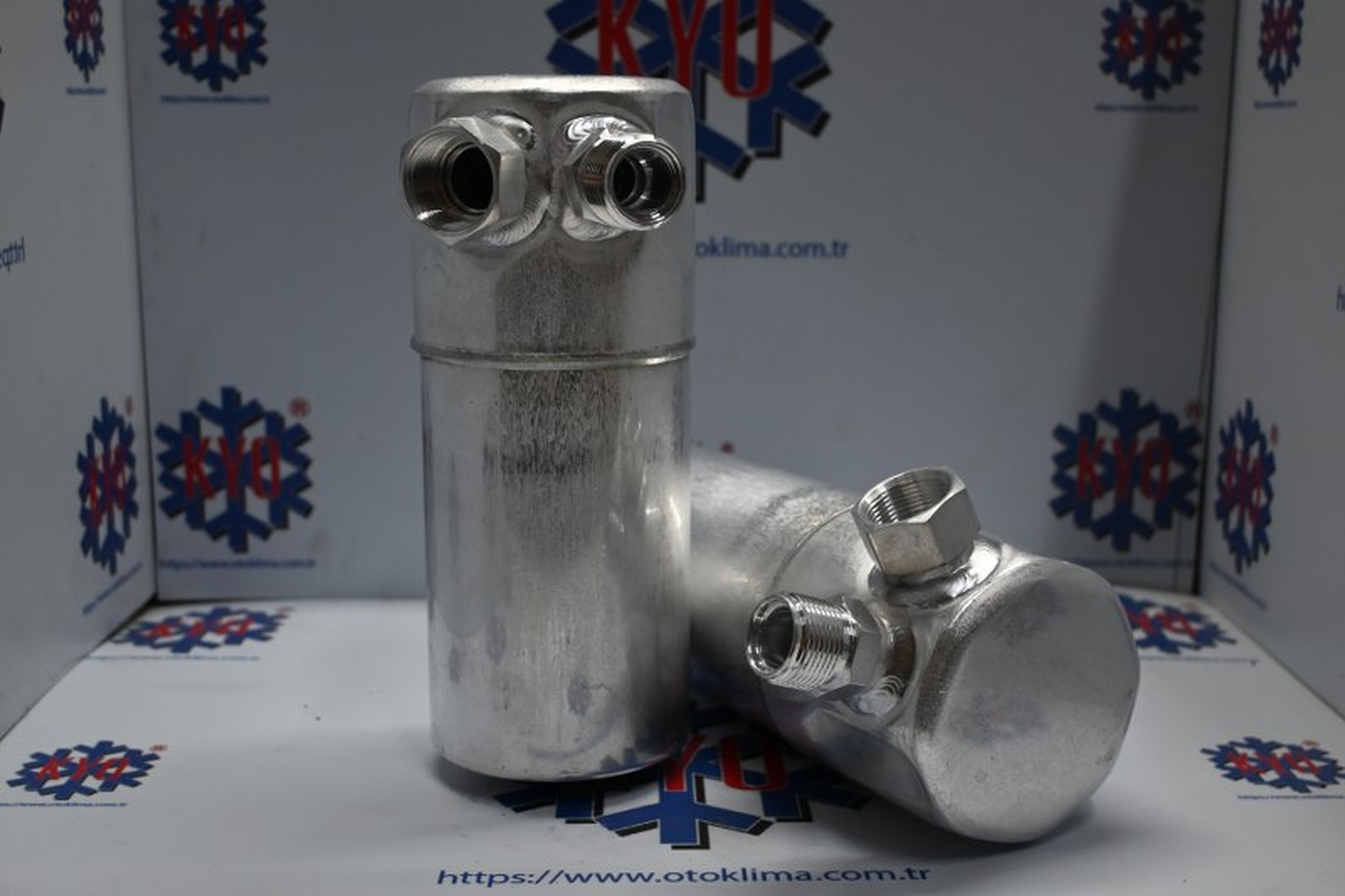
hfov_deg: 46.4
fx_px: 1569
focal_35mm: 42
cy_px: 448
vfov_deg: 31.9
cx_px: 672
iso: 560
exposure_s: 1/125
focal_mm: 28
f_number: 4.5
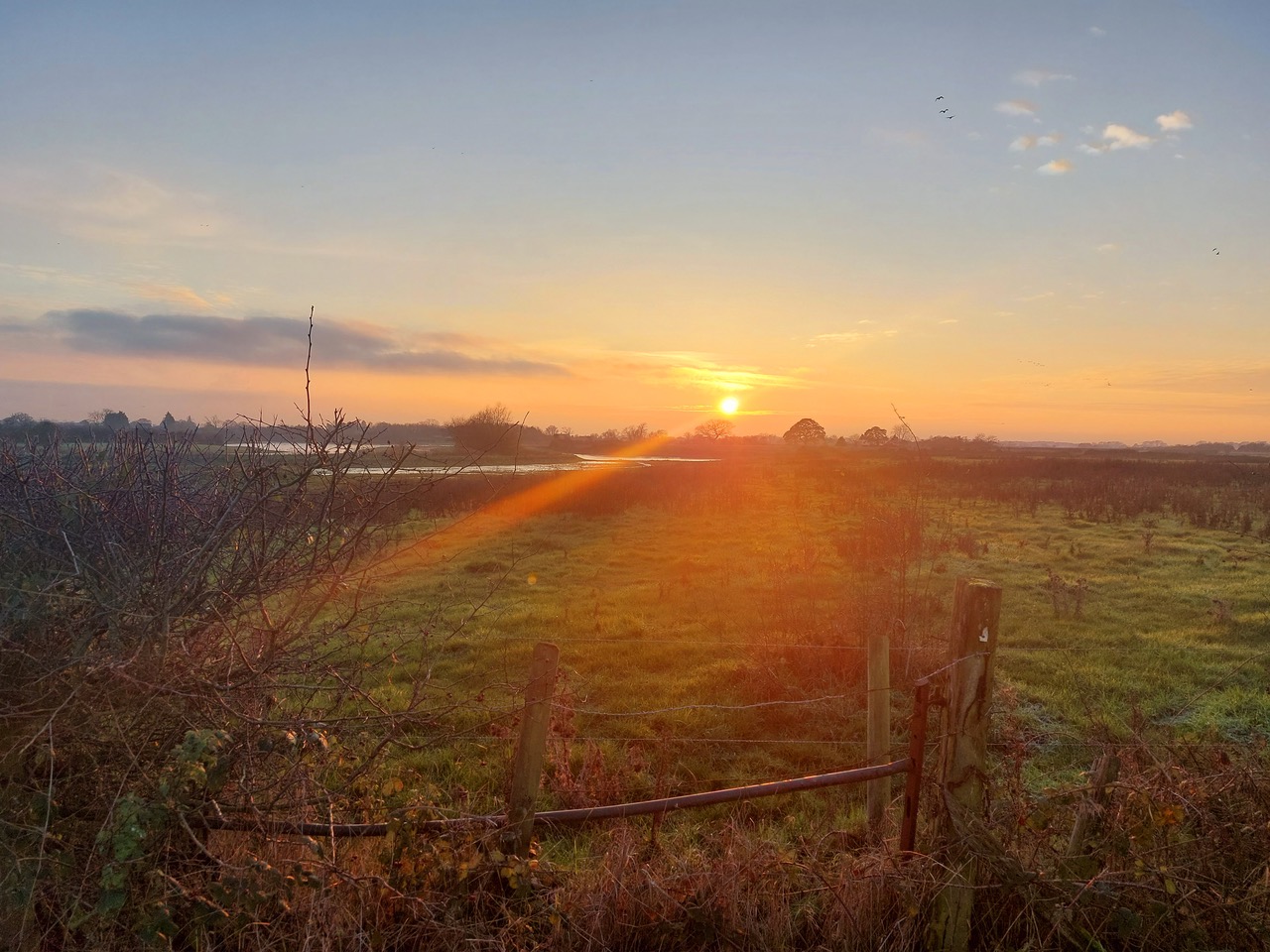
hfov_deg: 69.4
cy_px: 476
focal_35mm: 25
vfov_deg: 54.9
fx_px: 917
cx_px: 635
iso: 25
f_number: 1.8
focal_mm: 5.23
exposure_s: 1/333
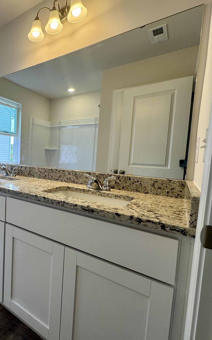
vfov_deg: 85.1
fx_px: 185
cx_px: 25
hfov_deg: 53.0
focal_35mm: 20
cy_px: 169
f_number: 2.2
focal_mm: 2.22
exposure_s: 1/120
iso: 80
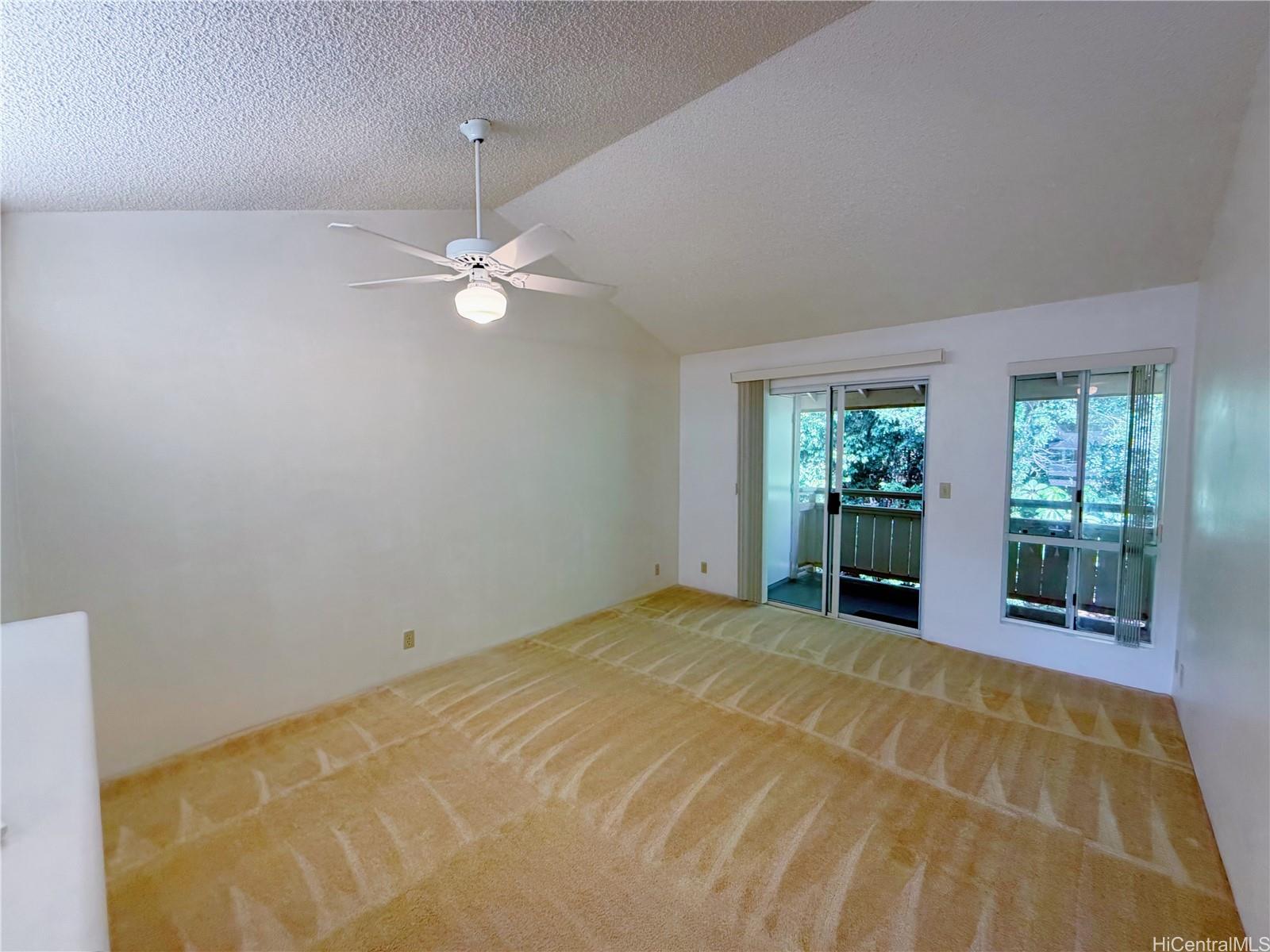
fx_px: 514
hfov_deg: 102.1
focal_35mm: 14
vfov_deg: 85.7
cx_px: 635
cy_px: 476
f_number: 2.2
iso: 160
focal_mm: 2.22
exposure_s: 1/120
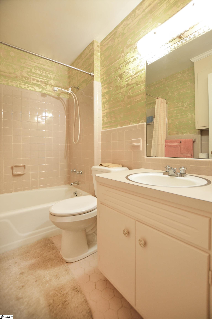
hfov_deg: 77.3
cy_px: 160
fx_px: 132
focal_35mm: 15
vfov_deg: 100.4
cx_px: 106
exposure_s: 1/10
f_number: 3.5
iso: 400
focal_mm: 10
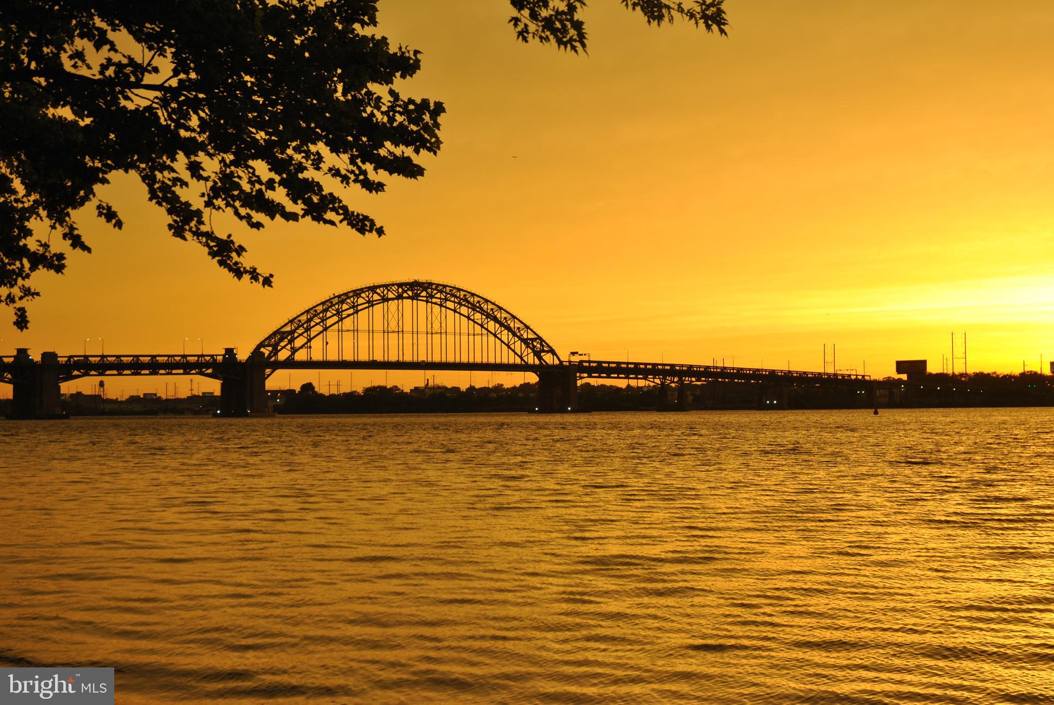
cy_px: 352
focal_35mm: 60
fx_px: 1758
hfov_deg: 33.4
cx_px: 527
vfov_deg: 22.7
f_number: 5
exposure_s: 1/100
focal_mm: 40
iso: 200
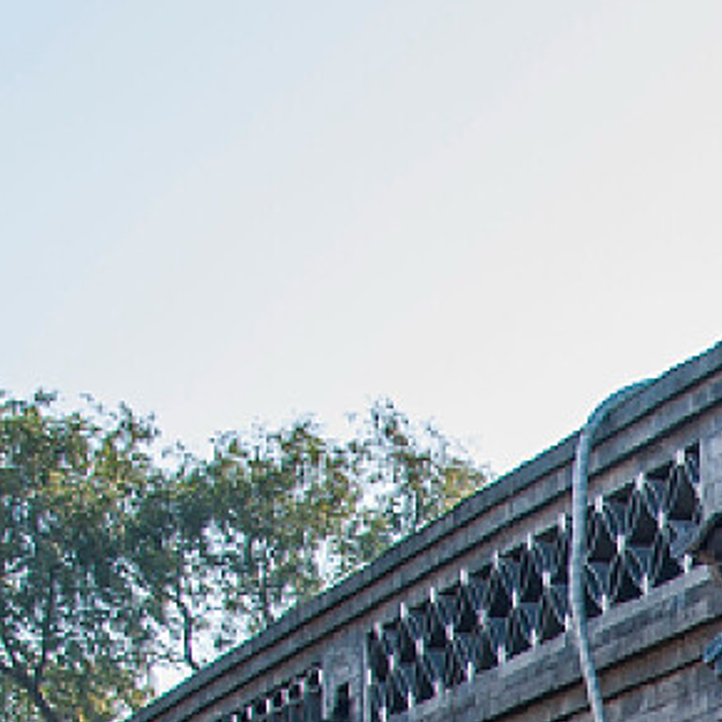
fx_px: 3186
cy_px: 1247
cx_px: 1260
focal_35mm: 135
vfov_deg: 12.0
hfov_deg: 12.0
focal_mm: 24
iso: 100
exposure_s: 1/125
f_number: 5
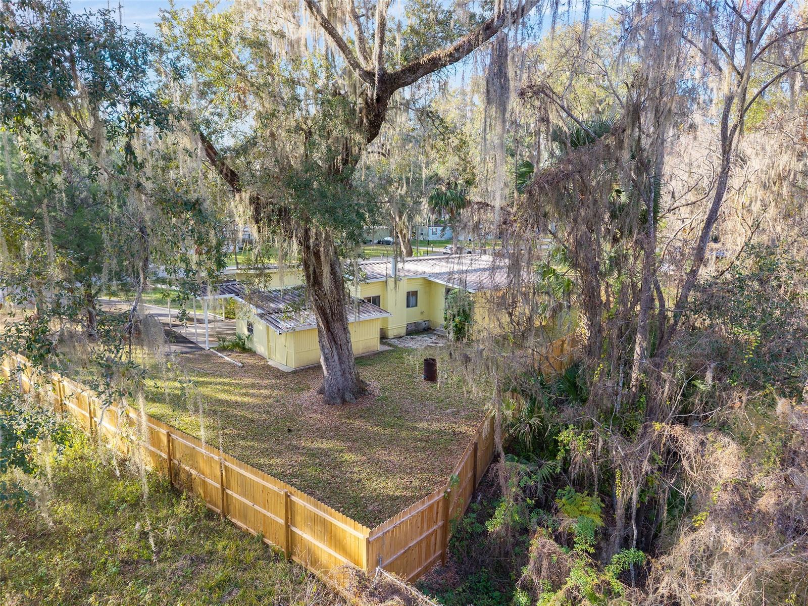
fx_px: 560
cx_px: 404
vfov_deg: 56.8
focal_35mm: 24
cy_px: 303
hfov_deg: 71.6
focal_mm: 8.67
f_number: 1.8
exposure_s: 1/640
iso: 320
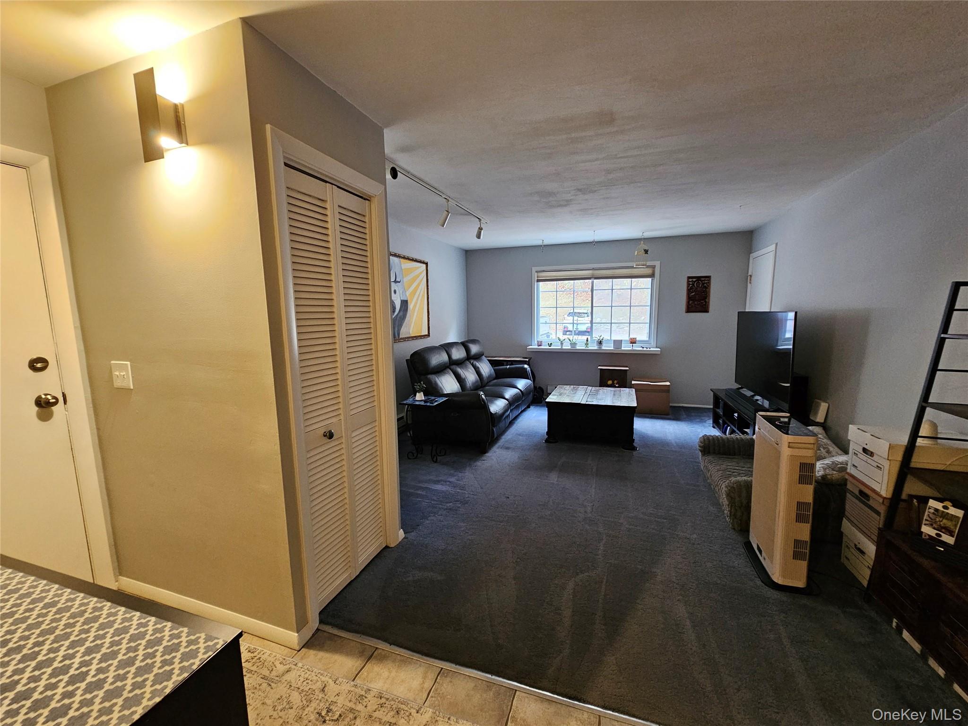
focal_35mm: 13
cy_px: 363
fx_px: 364
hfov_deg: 106.2
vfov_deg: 89.9
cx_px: 484
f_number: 2.2
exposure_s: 1/30
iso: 320
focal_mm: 2.2
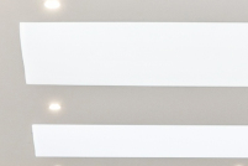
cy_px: 374
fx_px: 985
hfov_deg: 14.3
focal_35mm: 143
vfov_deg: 8.8
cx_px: 54
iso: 1400
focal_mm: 18
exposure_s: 1/8
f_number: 10
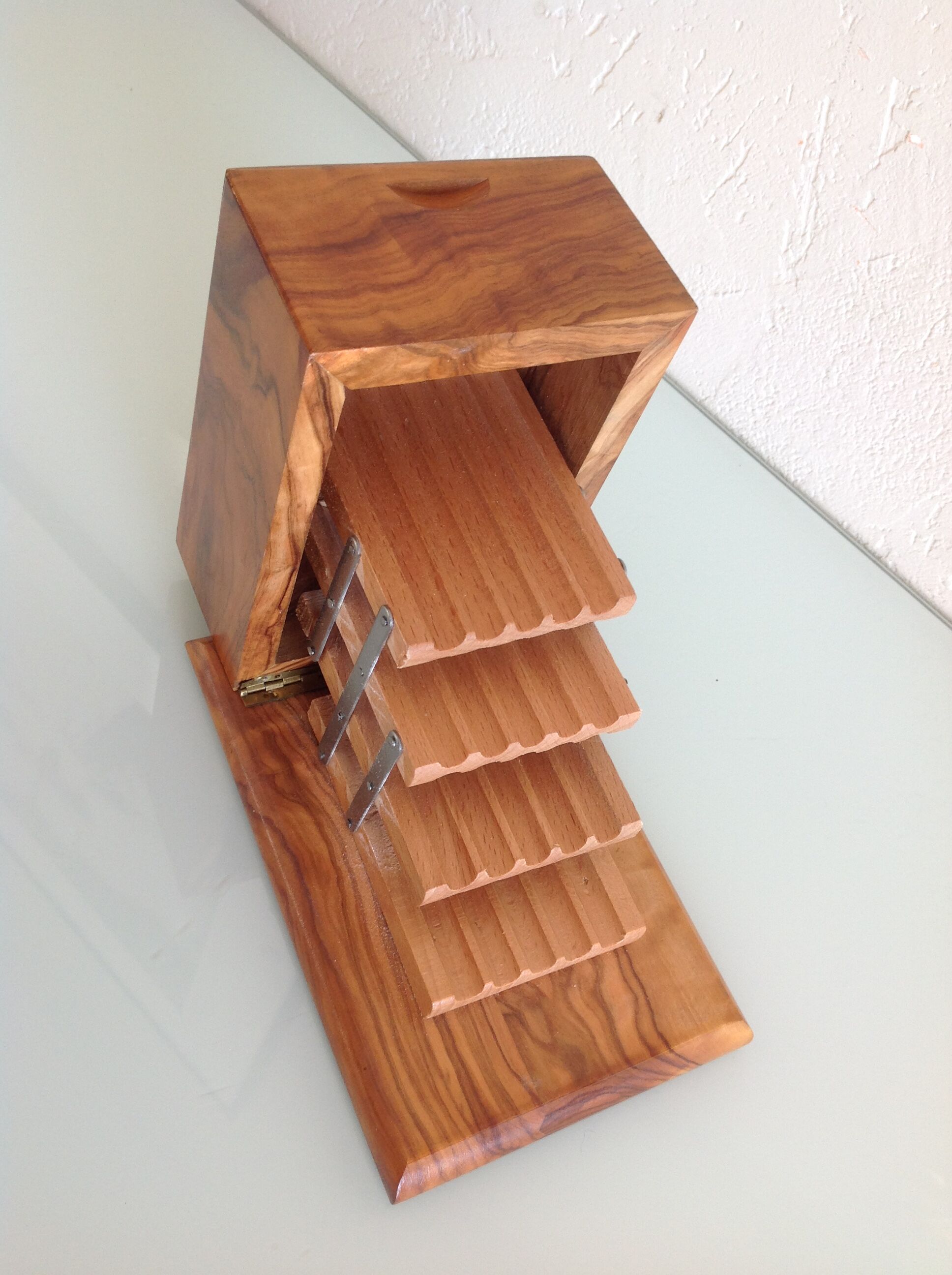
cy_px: 638
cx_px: 476
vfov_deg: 52.7
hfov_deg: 40.6
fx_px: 1287
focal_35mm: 35
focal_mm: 4.28
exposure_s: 1/40
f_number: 2.4
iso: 50
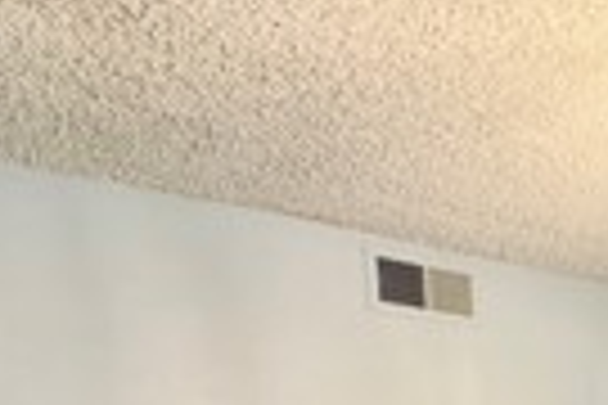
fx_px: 1165
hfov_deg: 20.8
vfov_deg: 16.8
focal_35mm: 69
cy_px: 698
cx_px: 1076
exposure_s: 1/60
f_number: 2.2
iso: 640
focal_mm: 2.22
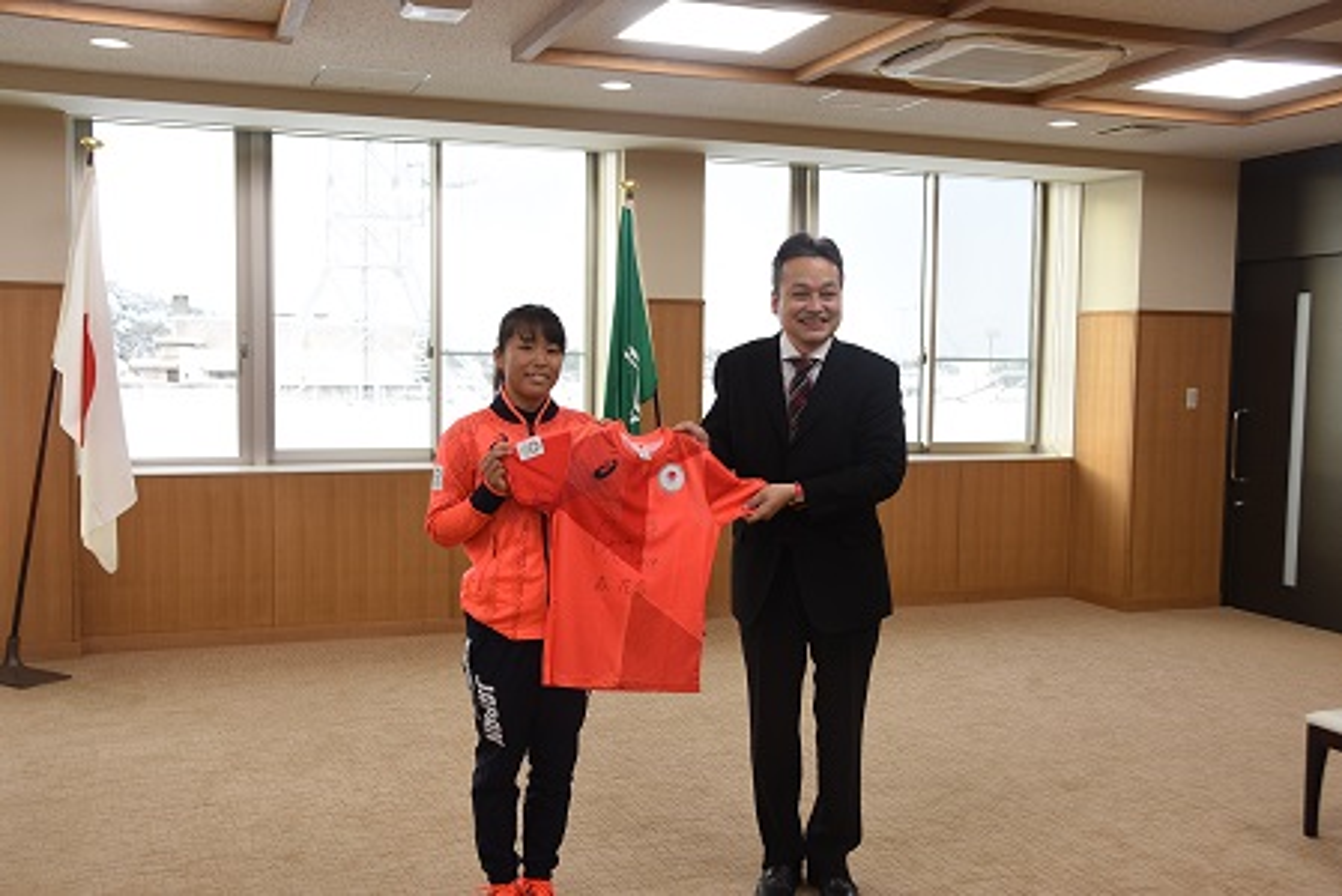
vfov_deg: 36.9
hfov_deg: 53.1
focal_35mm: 36
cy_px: 448
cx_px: 671
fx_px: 1343
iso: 320
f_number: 5
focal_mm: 24
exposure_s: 1/60
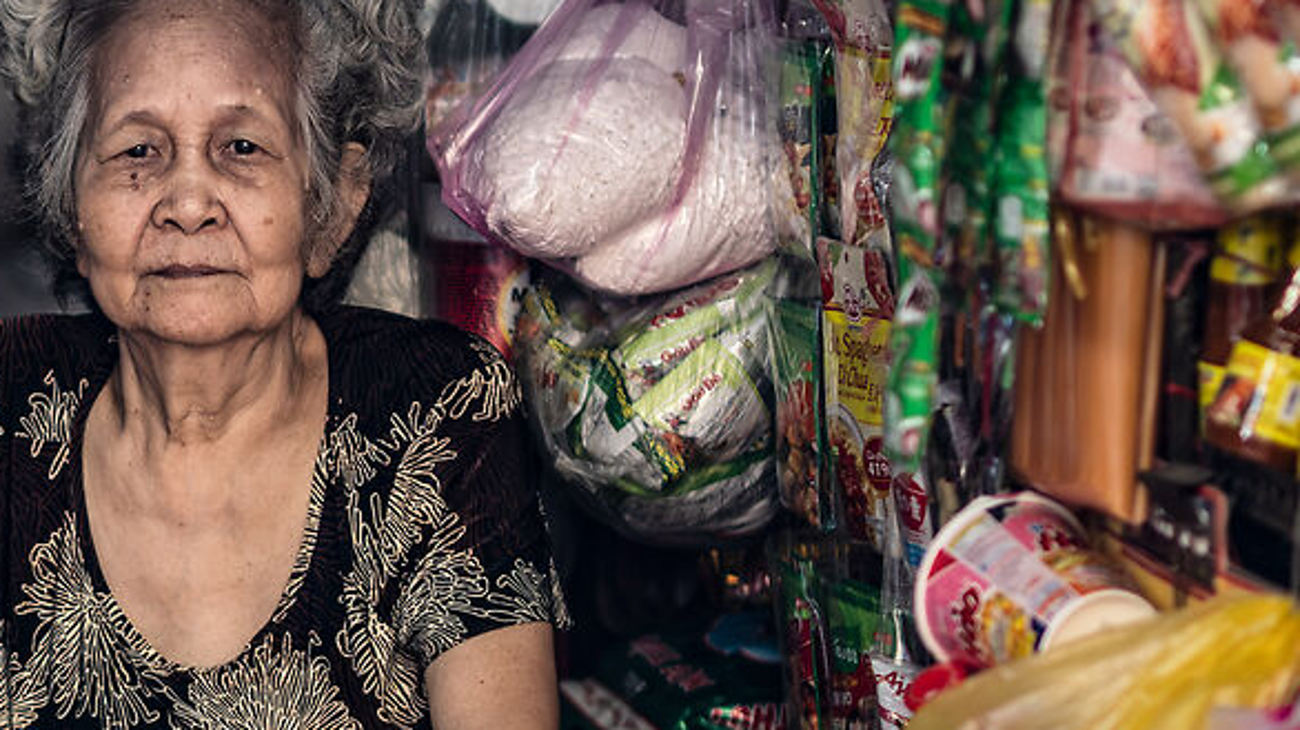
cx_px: -439
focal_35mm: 249
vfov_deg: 4.9
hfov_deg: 8.5
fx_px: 8579
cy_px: 490
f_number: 0.95
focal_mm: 58
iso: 400
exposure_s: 1/500
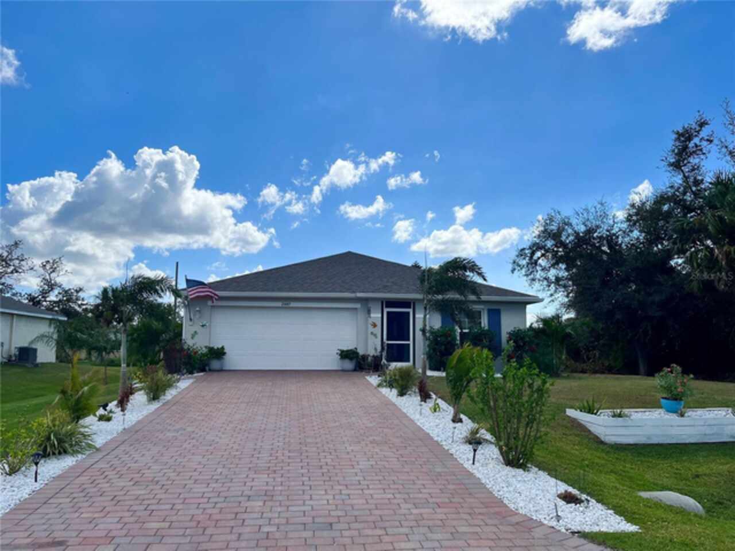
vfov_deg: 53.1
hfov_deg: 67.3
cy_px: 276
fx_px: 552
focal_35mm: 26
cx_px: 368
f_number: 1.6
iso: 50
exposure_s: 1/6897
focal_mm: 5.1
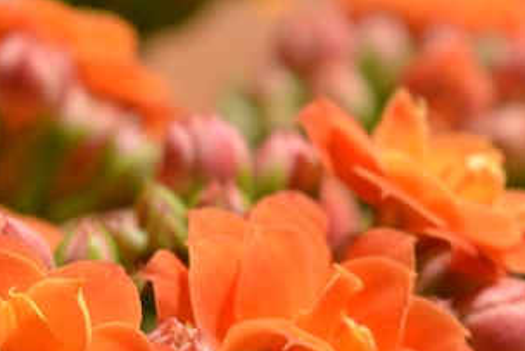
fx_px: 3963
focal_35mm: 272
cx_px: 29
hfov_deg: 7.6
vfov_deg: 5.0
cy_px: 421
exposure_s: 1/320
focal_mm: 55
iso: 100
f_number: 8
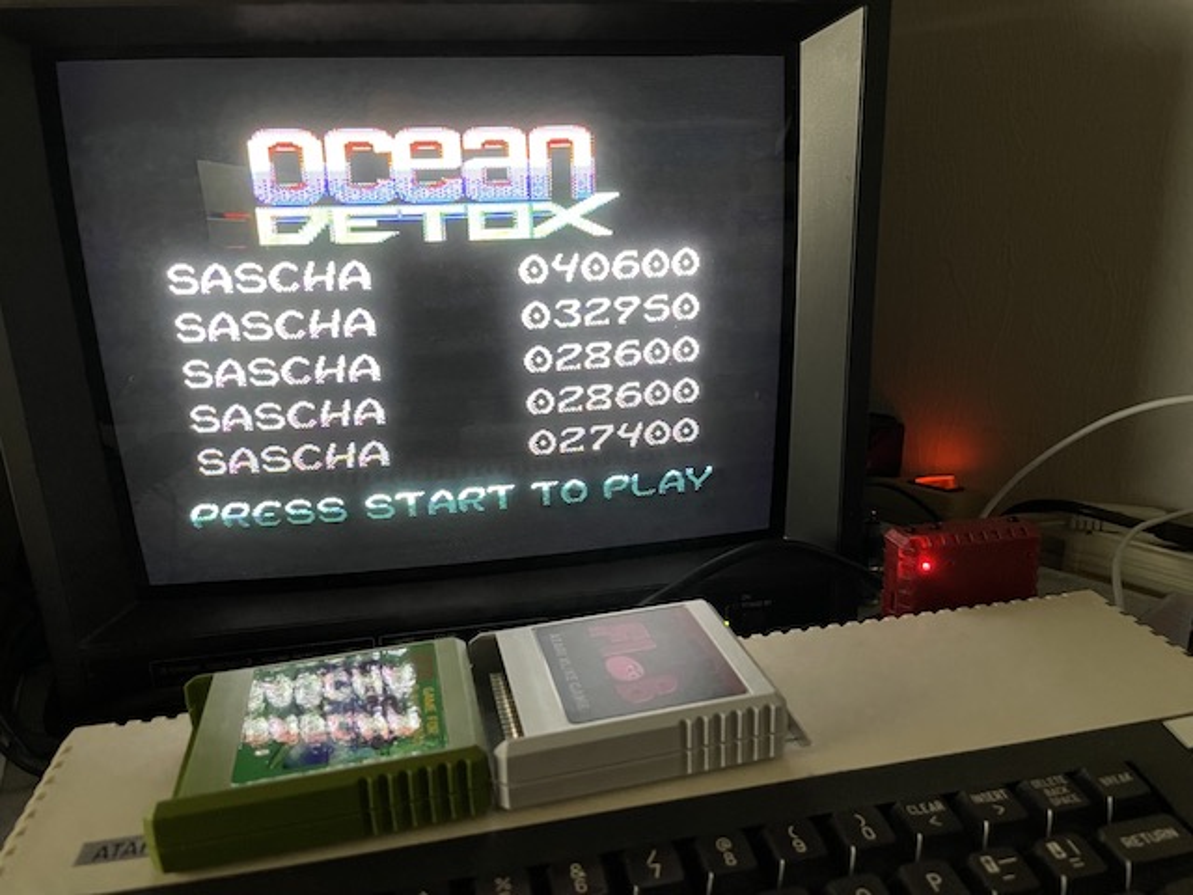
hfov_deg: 67.3
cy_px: 448
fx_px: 896
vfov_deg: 53.1
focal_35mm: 26
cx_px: 596
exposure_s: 1/25
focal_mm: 4.2
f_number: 1.6
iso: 500
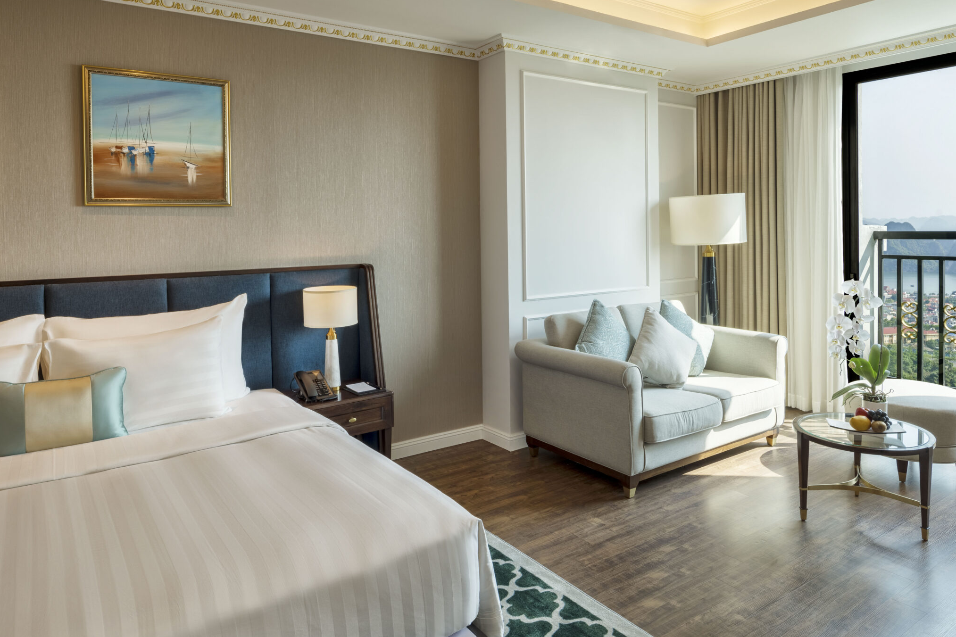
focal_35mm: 24
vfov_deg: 53.1
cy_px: 343
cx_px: 492
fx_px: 637
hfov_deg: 73.7
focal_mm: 19
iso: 80
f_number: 13
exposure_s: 1/80
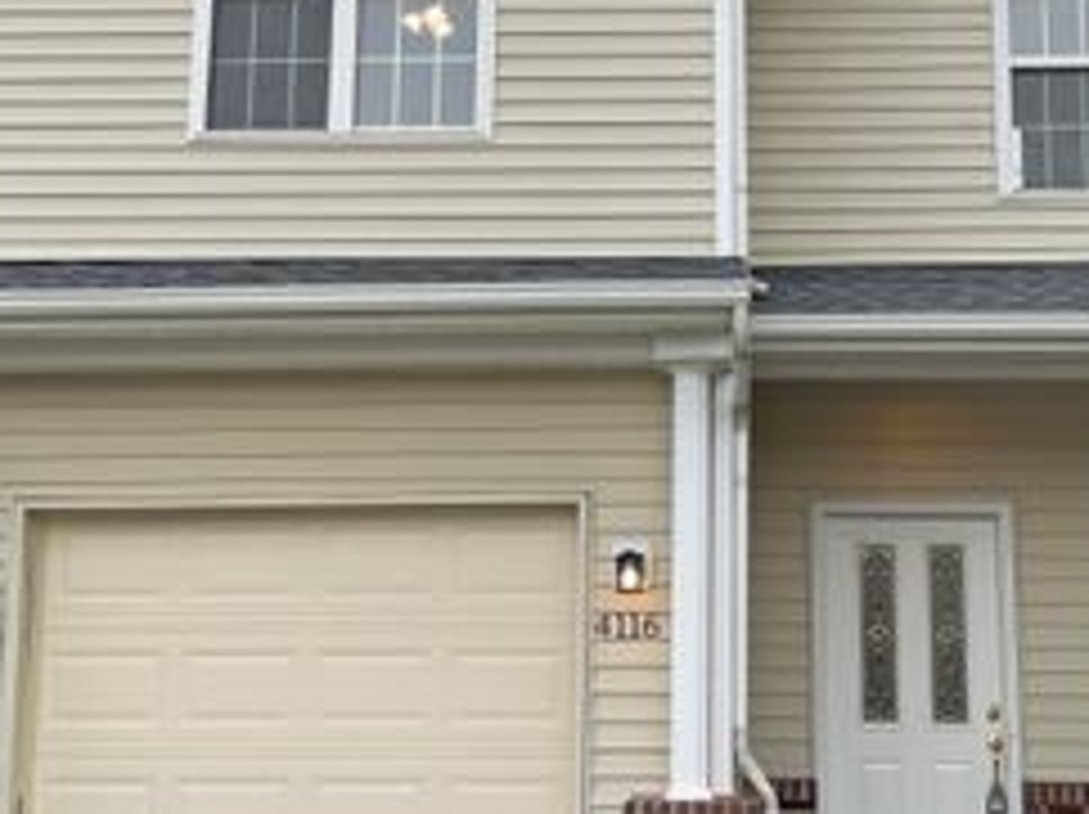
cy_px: 281
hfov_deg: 32.0
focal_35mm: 60
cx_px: 693
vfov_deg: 24.3
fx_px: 1886
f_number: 1.8
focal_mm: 3
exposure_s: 1/486
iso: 16
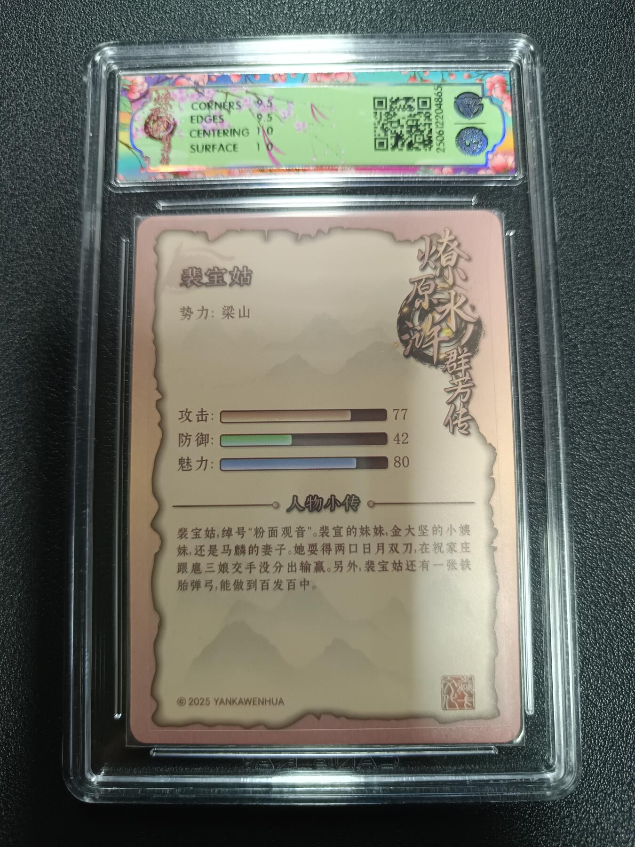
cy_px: 424
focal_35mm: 24
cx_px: 318
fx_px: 587
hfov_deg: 56.8
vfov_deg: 71.6
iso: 921
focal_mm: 5.31
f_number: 1.7
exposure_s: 1/50
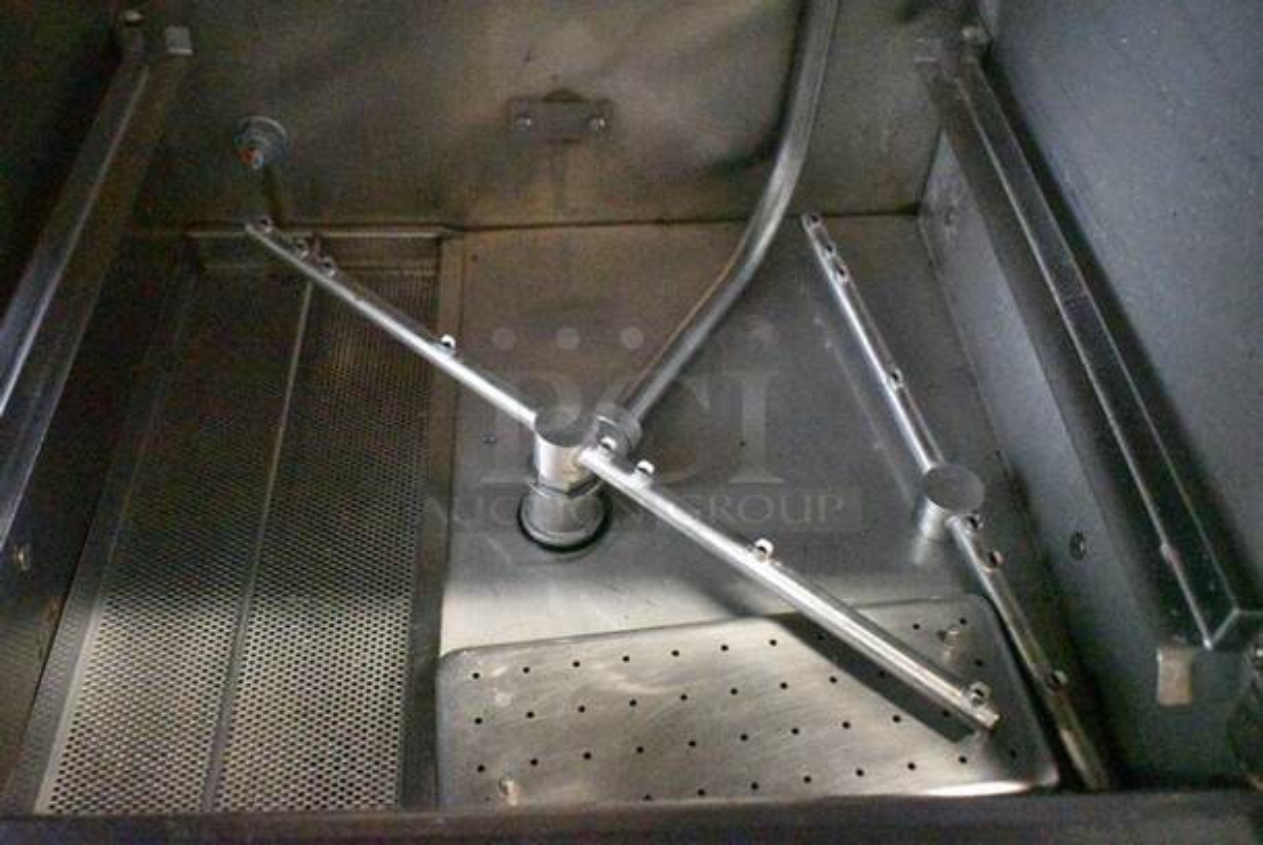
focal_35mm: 34
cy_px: 422
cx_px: 632
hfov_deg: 55.1
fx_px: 1212
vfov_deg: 38.4
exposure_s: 1/160
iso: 25600
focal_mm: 23
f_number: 4
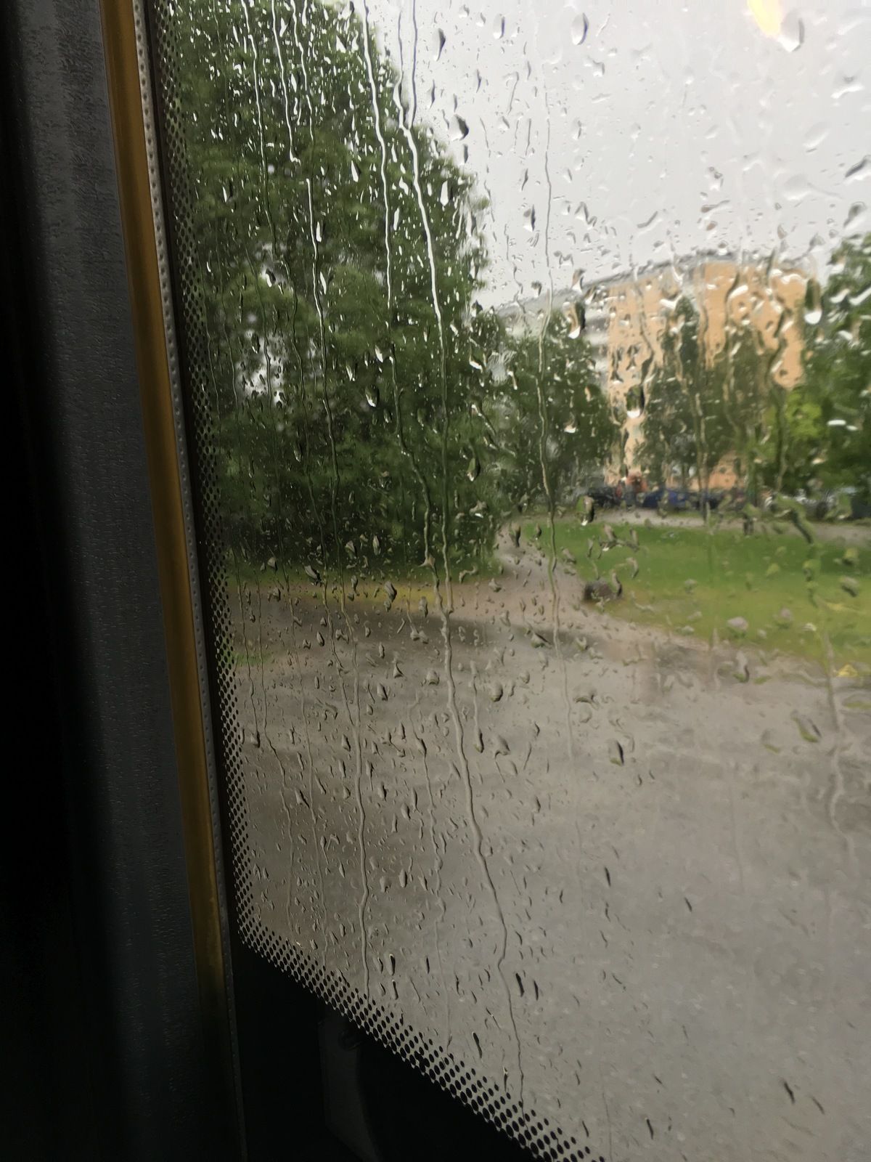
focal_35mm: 29
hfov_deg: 48.2
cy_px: 581
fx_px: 973
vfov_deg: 61.7
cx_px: 436
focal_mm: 4.15
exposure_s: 1/100
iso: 40
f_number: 2.2
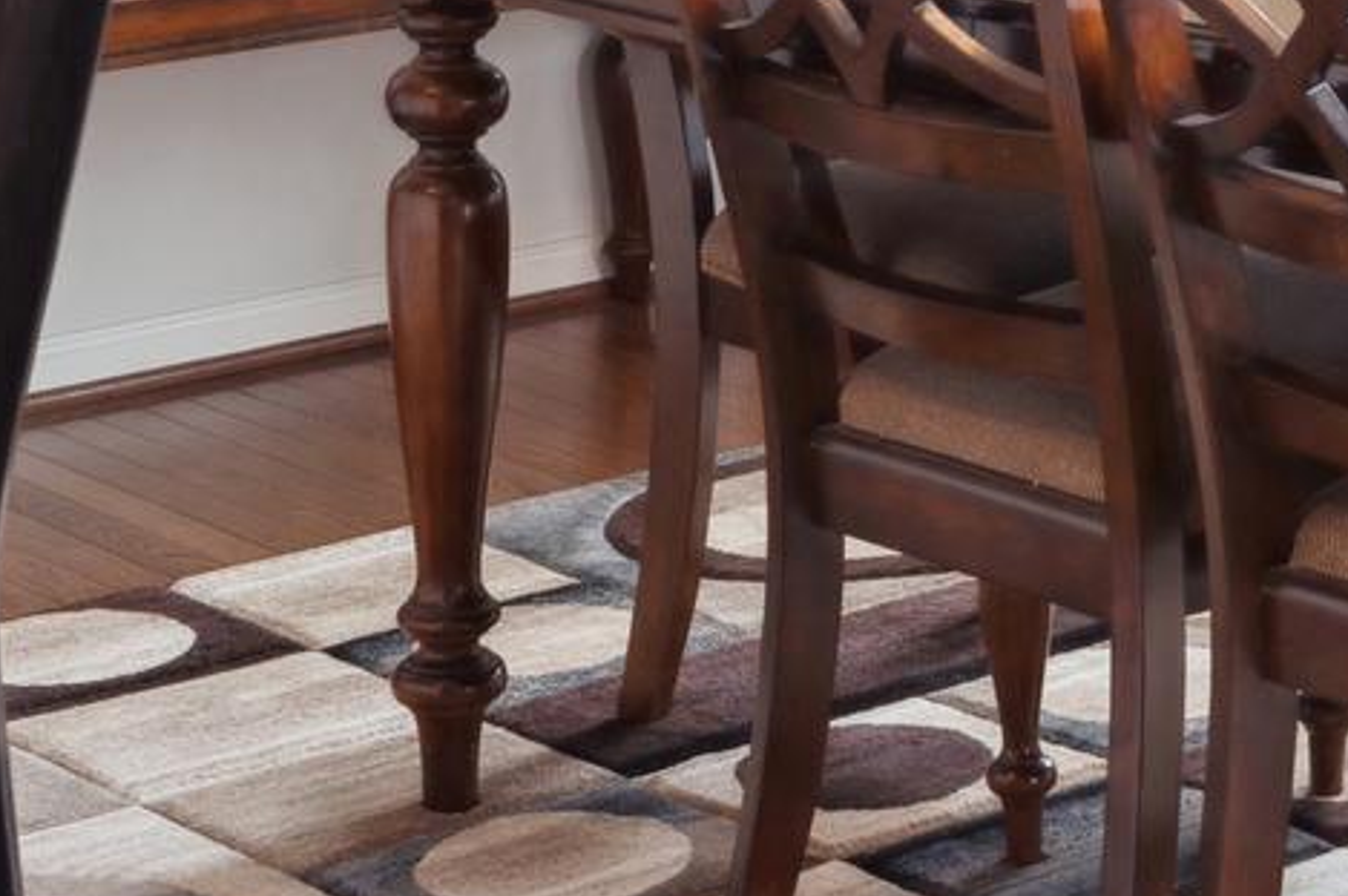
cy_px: -650
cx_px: 1362
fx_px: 4415
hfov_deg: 17.0
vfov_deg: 10.9
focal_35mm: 118
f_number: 8
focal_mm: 27
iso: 100
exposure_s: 1/13
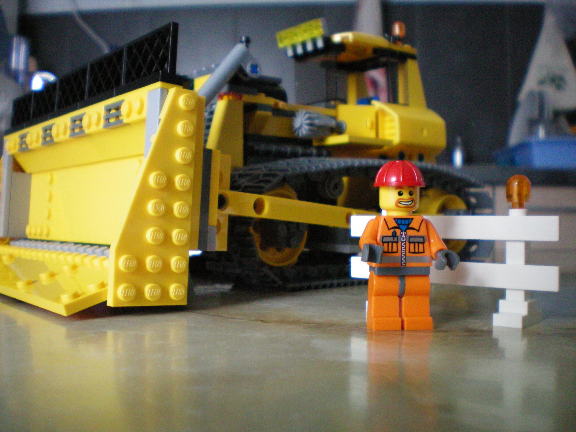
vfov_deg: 37.7
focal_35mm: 38
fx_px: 632
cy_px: 216
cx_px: 288
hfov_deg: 49.0
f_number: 3.1
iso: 400
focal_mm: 6.3
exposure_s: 1/40
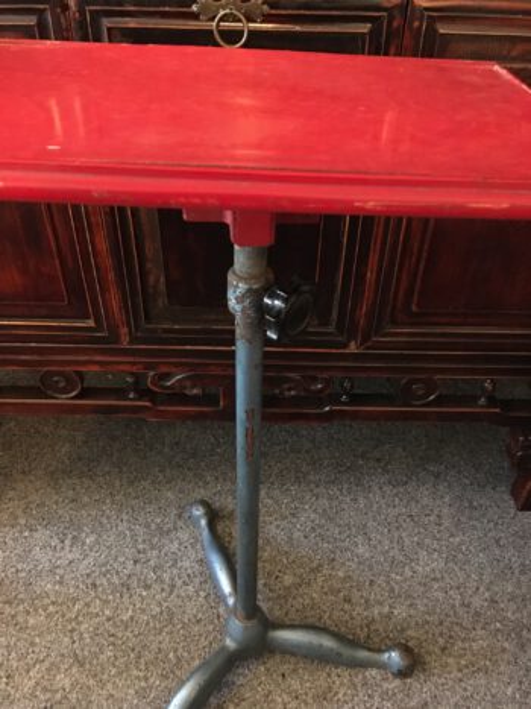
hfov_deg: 48.2
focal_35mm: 29
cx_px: 266
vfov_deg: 61.7
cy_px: 354
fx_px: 593
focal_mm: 4.15
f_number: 2.2
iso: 800
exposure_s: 1/17
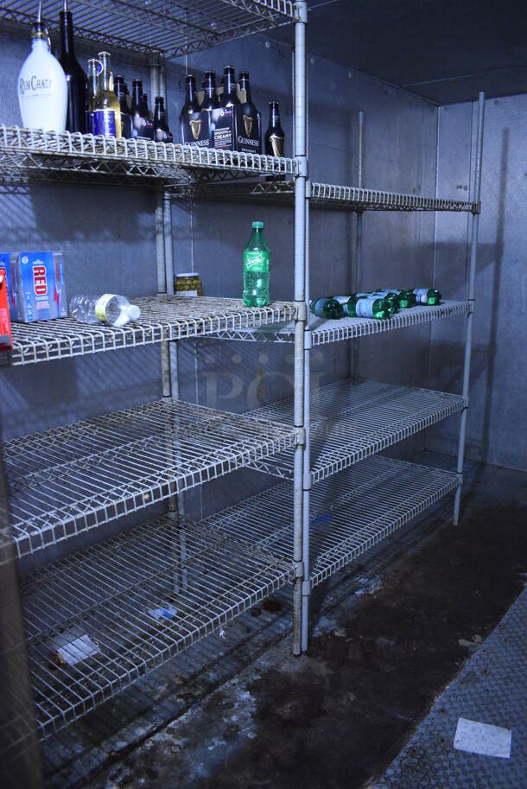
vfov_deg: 67.3
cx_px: 264
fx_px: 592
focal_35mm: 27
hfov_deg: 48.0
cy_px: 394
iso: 3200
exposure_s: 1/15
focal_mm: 18
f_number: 3.5
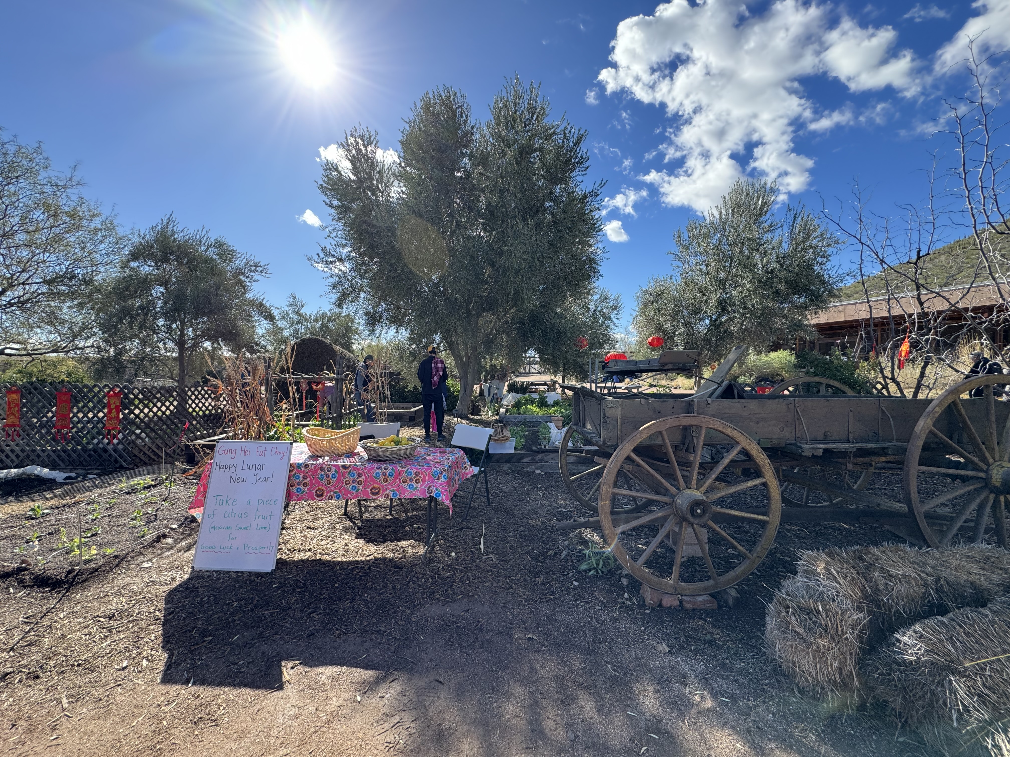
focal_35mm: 14
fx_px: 408
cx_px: 505
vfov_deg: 85.7
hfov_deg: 102.1
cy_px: 378
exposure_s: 1/646
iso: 40
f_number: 2.2
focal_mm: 2.22
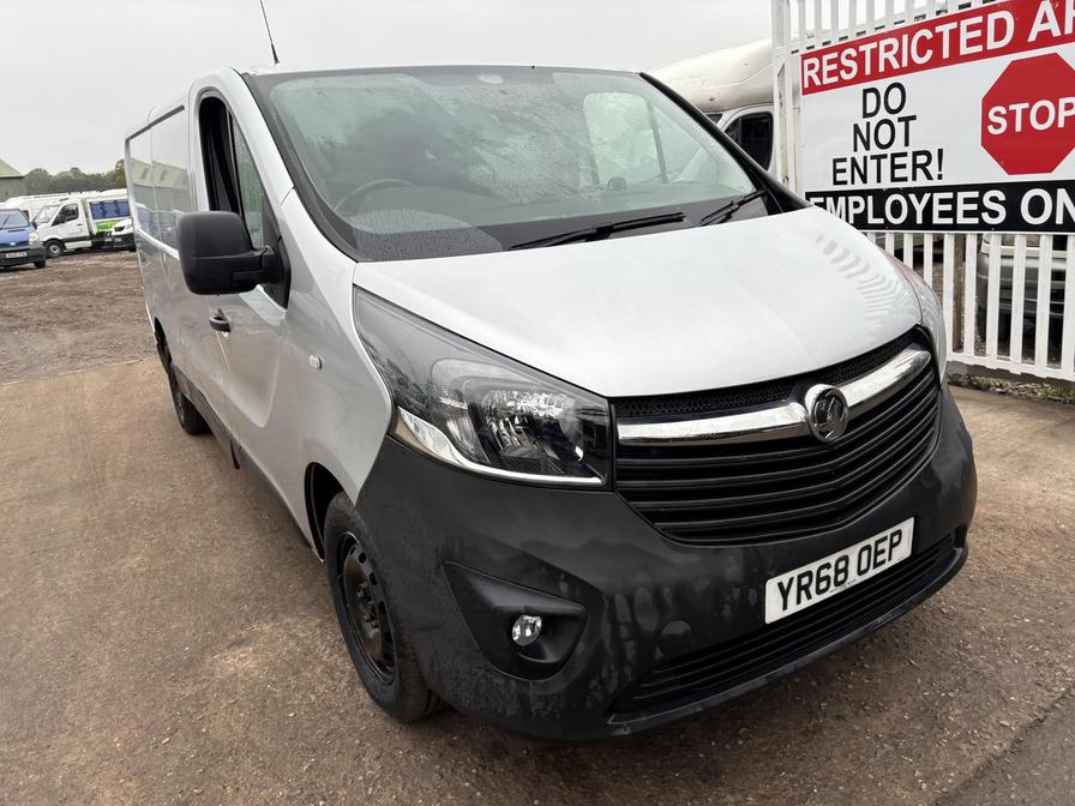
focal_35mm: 26
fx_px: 807
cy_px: 403
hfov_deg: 67.3
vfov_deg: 53.1
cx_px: 538
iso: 50
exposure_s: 1/369
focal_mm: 5.96
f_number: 1.6
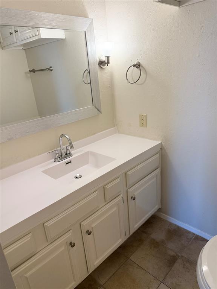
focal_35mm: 24
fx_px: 201
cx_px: 108
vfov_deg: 71.6
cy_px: 144
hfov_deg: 56.8
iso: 200
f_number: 1.78
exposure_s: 1/169
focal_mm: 6.76
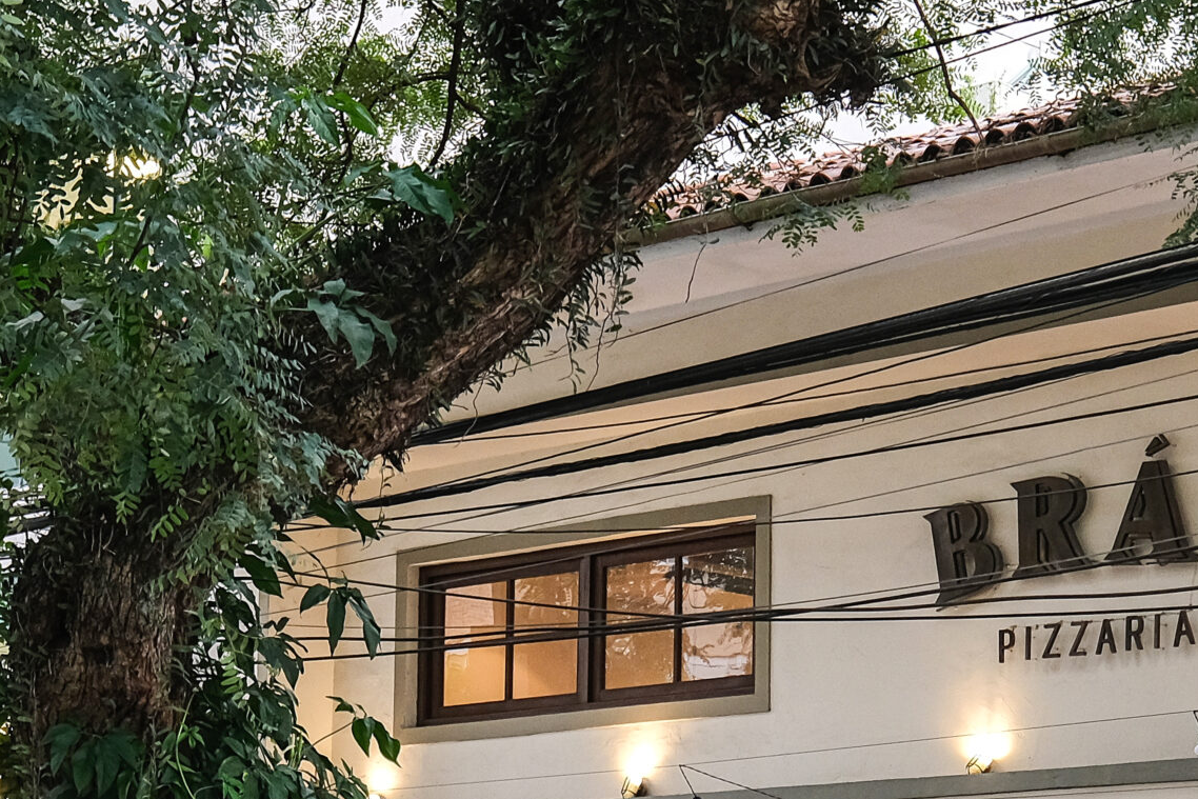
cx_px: 588
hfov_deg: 25.1
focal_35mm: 81
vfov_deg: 16.5
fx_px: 2696
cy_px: 795
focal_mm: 24
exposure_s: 1/17
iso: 800
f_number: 5.6
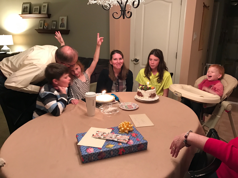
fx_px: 193
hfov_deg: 63.4
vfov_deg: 49.7
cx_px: 119
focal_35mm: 28
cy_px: 89
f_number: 1.8
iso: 100
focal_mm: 3.99
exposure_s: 1/9
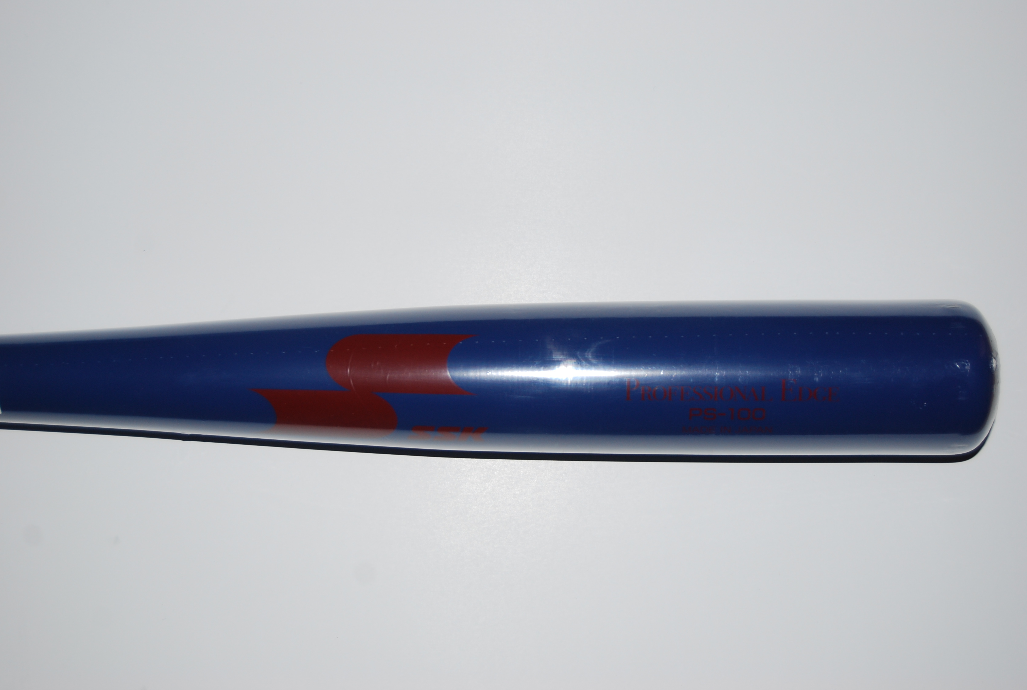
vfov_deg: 22.7
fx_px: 1715
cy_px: 345
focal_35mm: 60
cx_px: 514
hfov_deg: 33.3
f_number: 5
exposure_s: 1/60
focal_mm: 40
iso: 200
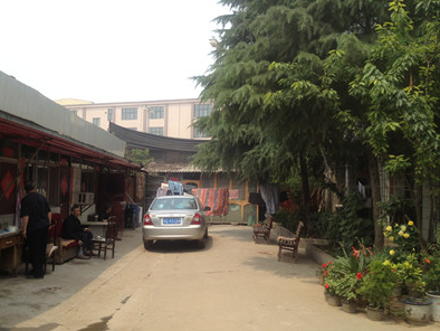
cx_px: 200
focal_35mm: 40
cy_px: 178
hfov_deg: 46.7
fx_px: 509
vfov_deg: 36.0
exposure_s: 1/1314
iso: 50
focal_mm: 4.28
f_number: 2.4
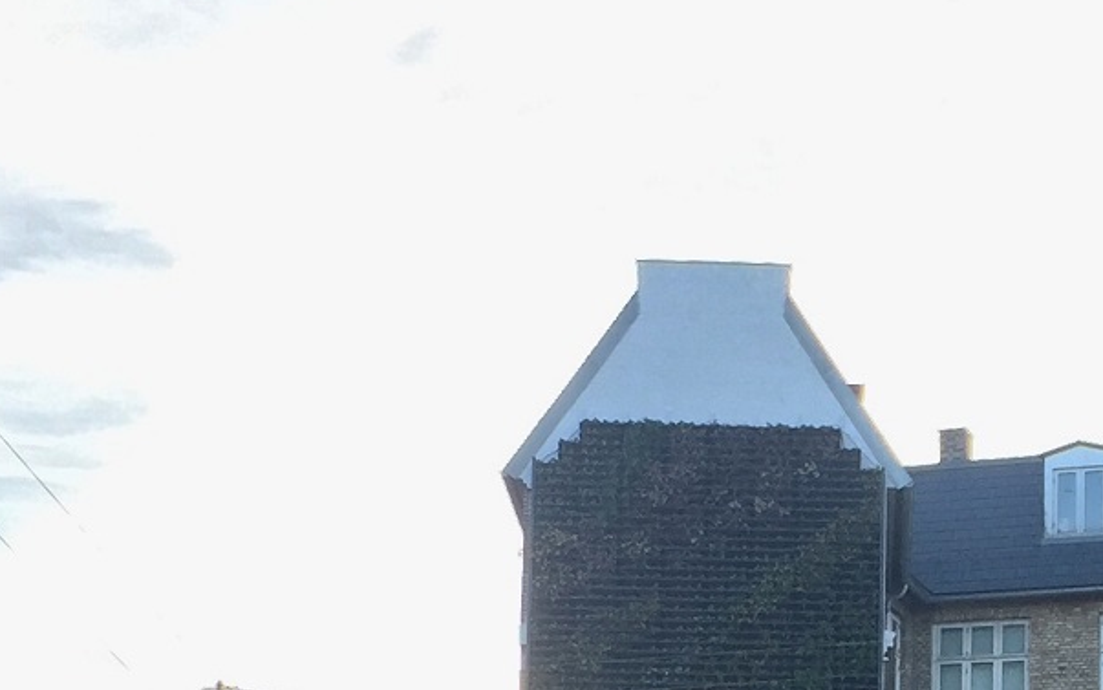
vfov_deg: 12.5
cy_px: 822
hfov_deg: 19.8
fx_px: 3066
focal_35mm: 102
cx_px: 1074
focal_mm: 4.15
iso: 32
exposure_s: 1/116
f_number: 2.2
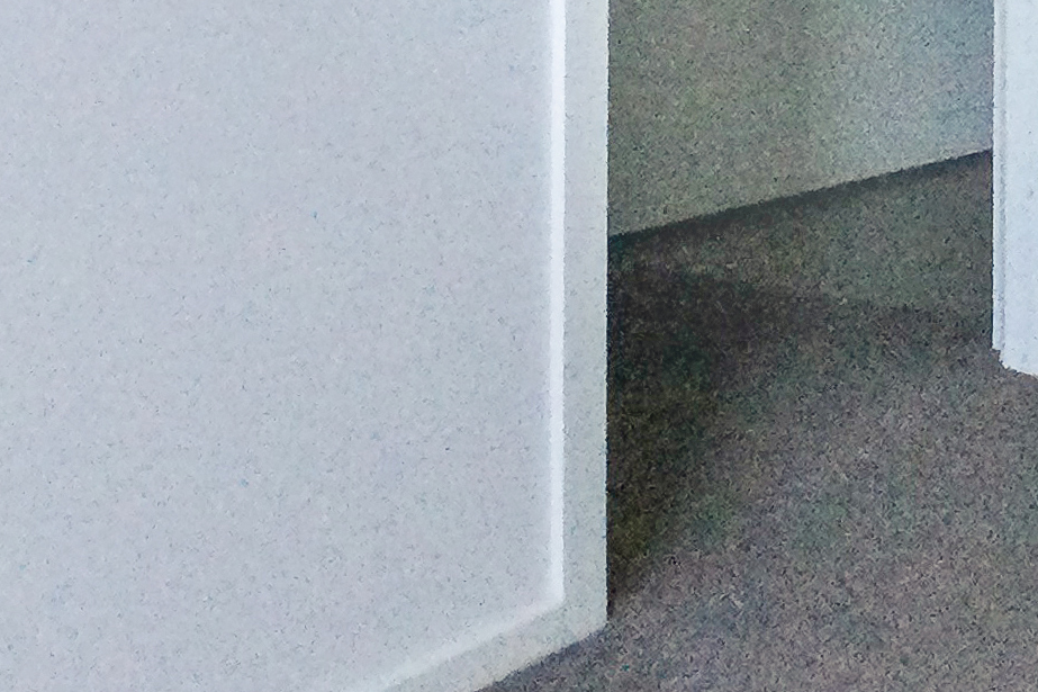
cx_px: 1599
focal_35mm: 114
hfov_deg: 16.3
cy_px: -284
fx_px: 3286
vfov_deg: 11.6
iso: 200
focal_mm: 3.3
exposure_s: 1/33
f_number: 2.4
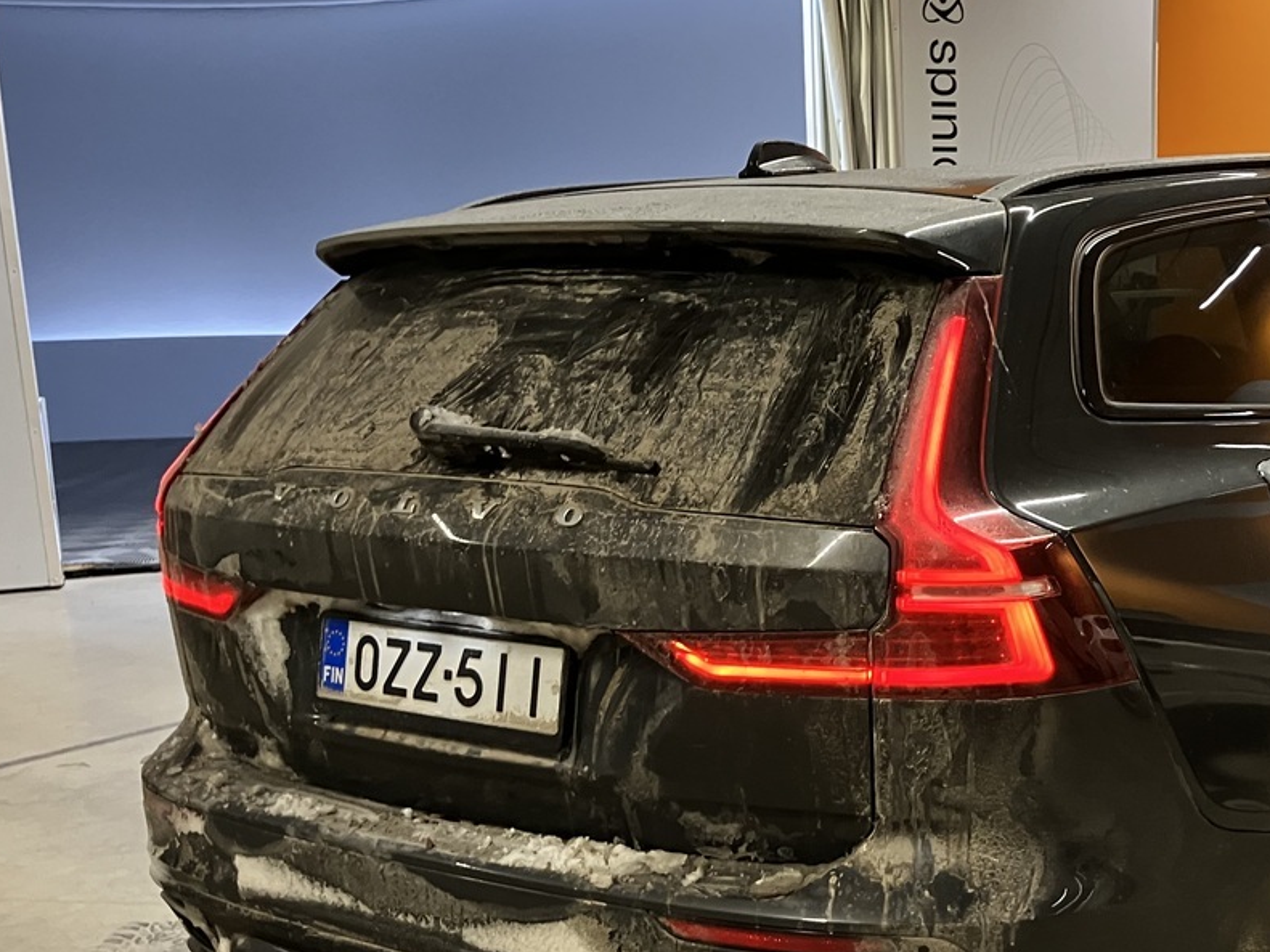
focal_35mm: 51
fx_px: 1871
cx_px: 1010
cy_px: 591
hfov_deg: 36.3
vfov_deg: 28.5
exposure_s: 1/58
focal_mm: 3.99
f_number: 1.8
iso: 200
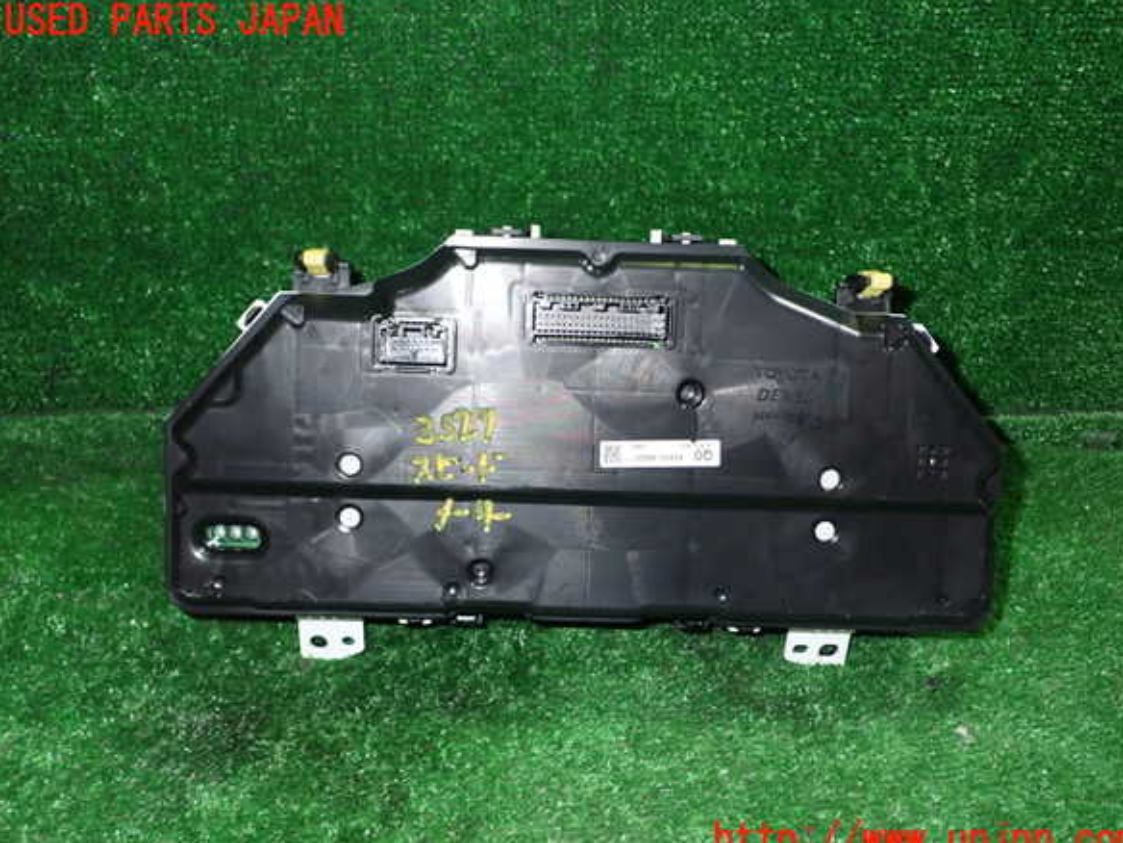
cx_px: 571
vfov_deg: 38.7
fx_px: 1200
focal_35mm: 37
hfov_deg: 50.1
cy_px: 431
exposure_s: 1/40
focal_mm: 6.37
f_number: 7.1
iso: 800
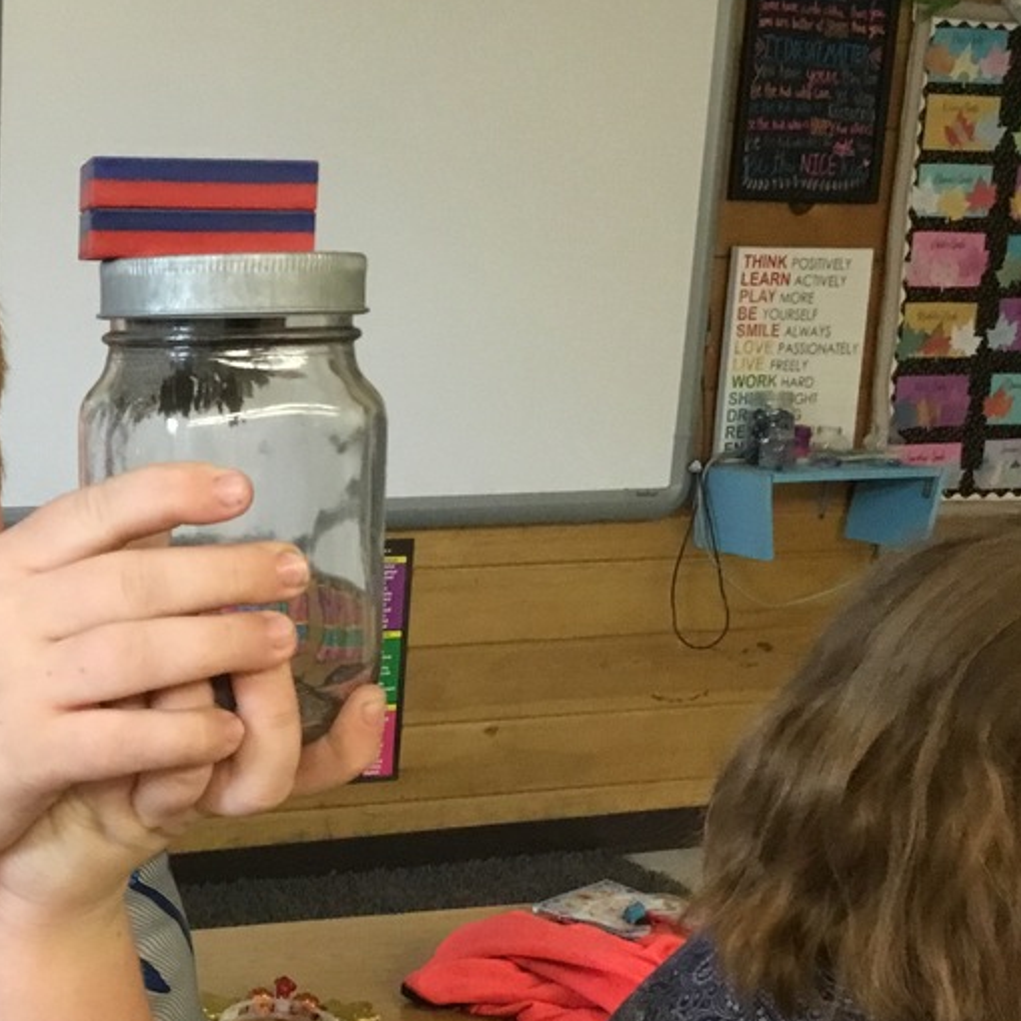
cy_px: 635
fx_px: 1835
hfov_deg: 29.2
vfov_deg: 31.0
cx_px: 20
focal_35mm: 55
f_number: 2.4
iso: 200
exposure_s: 1/24
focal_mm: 3.3
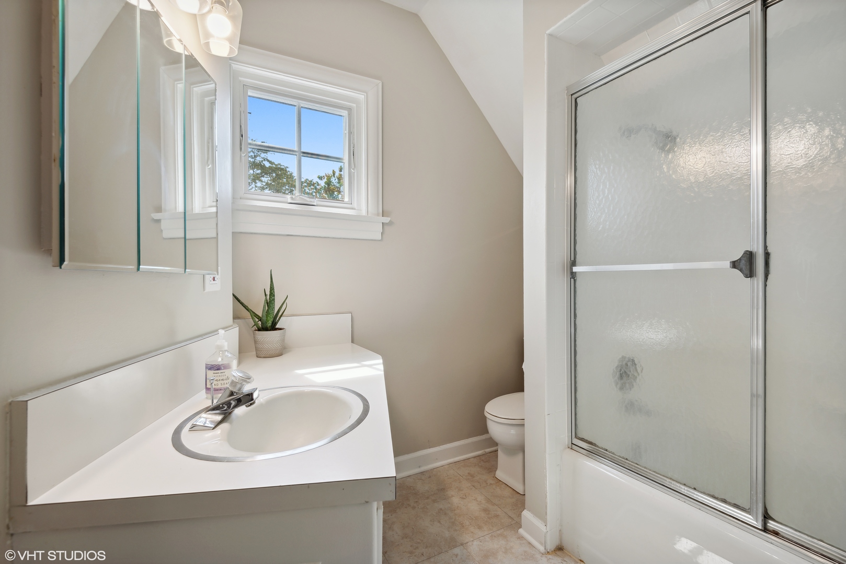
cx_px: 423
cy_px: 282
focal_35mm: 16
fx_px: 376
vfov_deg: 73.8
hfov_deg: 96.7
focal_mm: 16
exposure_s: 1/50
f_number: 8
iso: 200
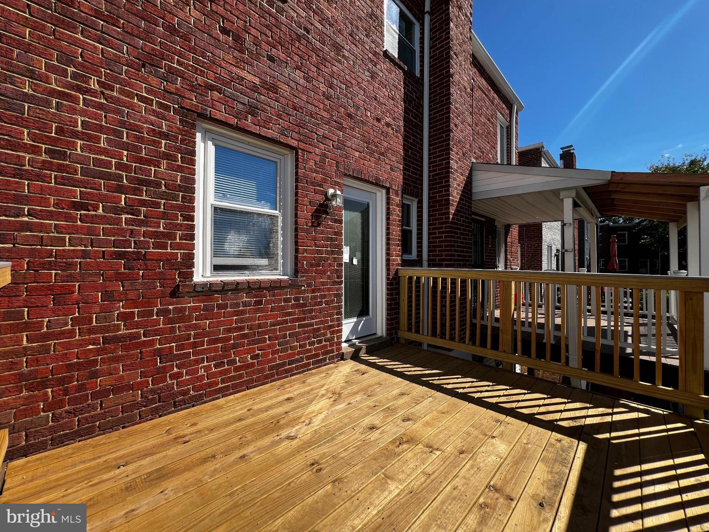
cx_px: 354
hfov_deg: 106.2
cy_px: 266
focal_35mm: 13
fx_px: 266
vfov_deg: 89.9
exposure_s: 1/1155
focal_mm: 1.57
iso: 32
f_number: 1.8
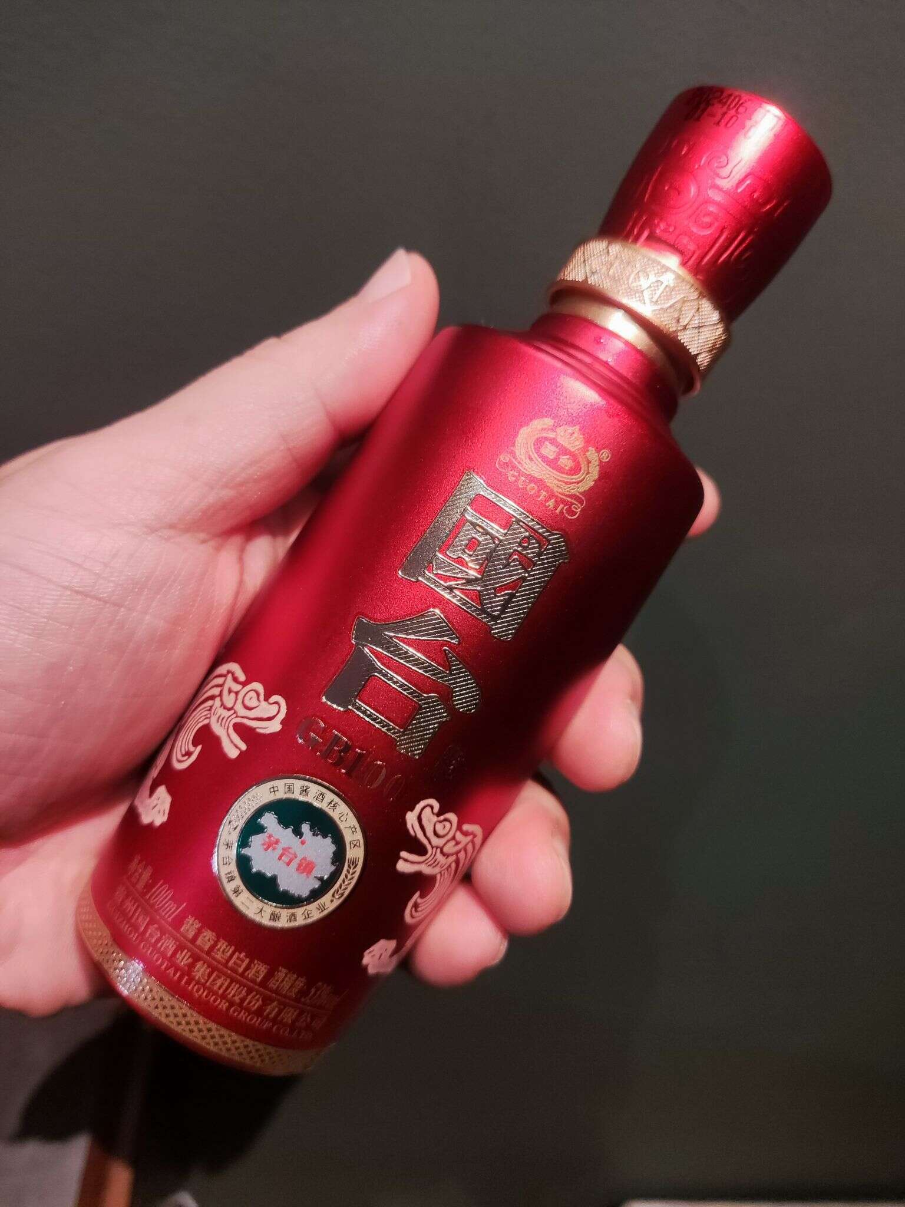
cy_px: 604
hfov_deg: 54.9
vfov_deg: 69.4
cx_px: 452
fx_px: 871
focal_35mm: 25
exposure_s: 1/50
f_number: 1.79
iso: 204
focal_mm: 4.71
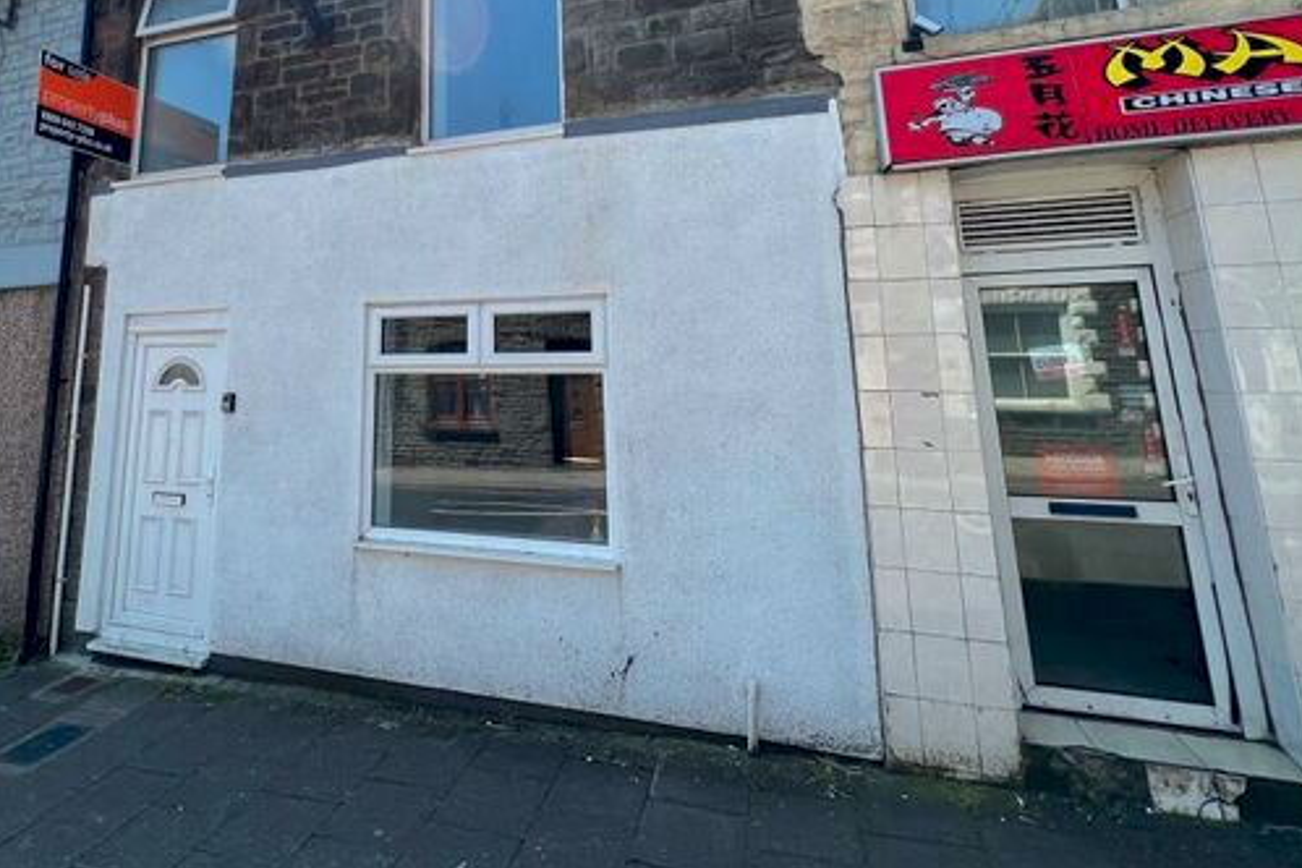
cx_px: 494
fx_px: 687
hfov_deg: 85.3
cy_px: 218
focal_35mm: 19
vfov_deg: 61.0
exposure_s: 1/677
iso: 32
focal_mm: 1.57
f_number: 1.8
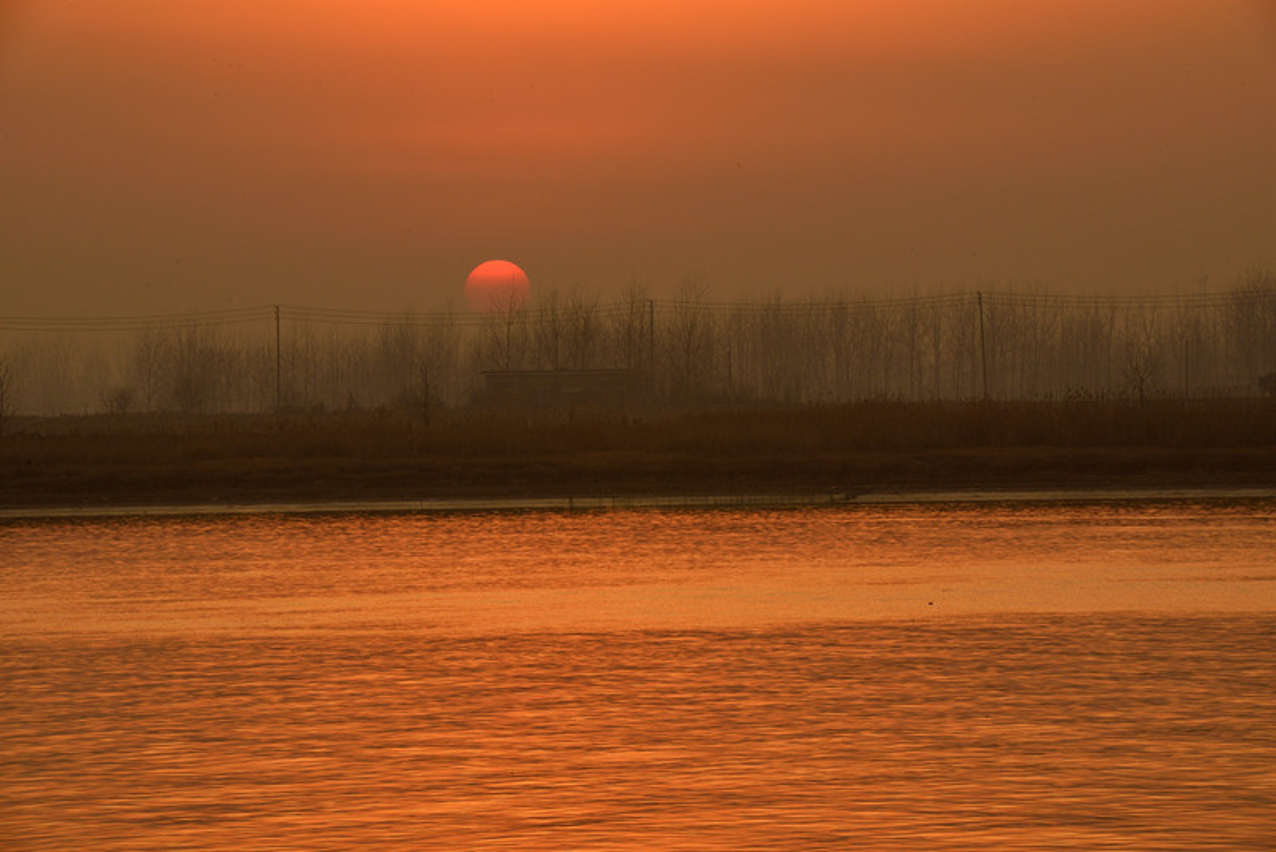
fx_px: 7091
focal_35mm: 200
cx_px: 638
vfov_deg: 6.9
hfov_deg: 10.3
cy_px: 426
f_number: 18
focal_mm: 200
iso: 640
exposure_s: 1/60
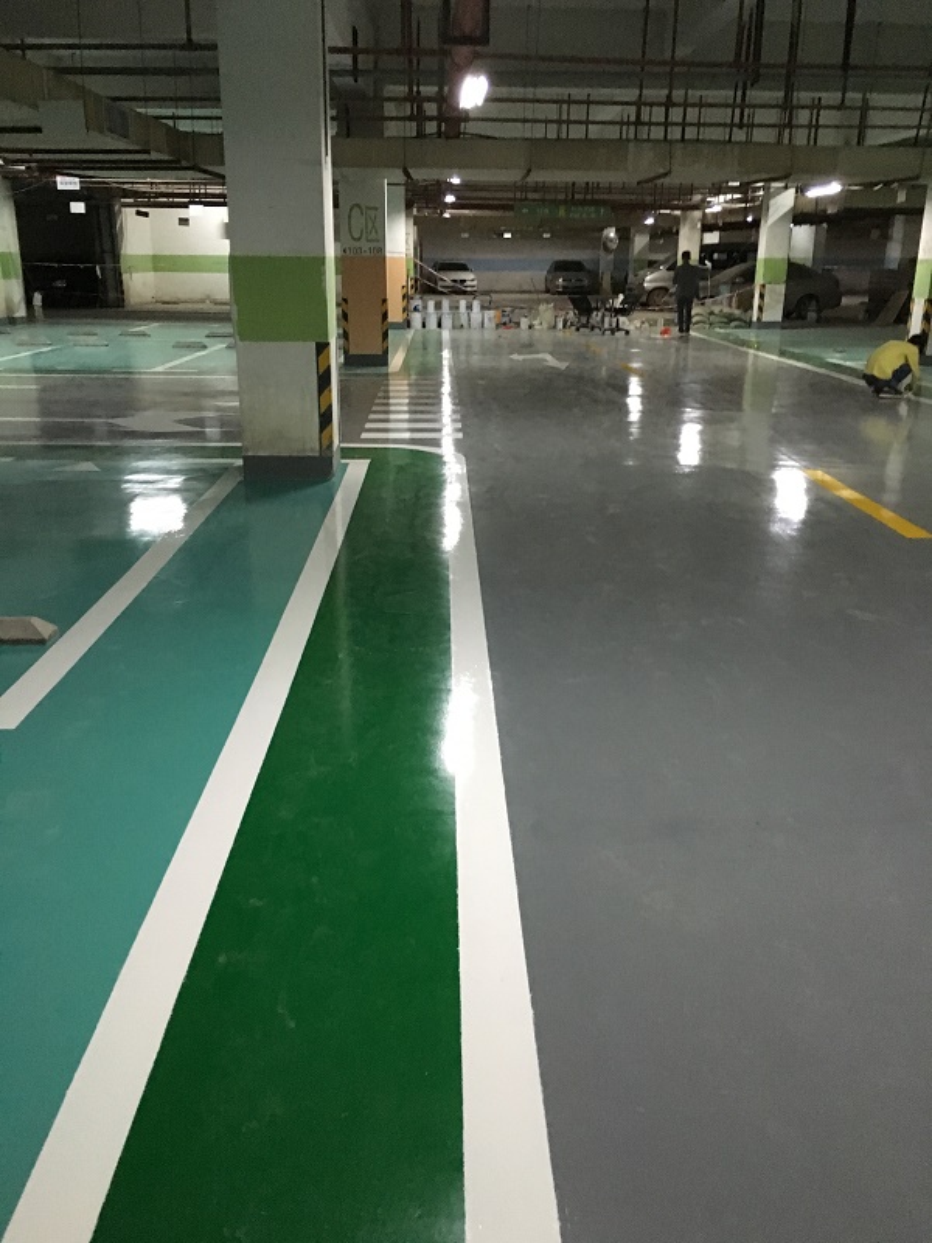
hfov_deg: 48.2
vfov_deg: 61.7
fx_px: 1041
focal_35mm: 29
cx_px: 466
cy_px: 622
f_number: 2.2
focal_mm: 4.15
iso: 320
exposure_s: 1/17
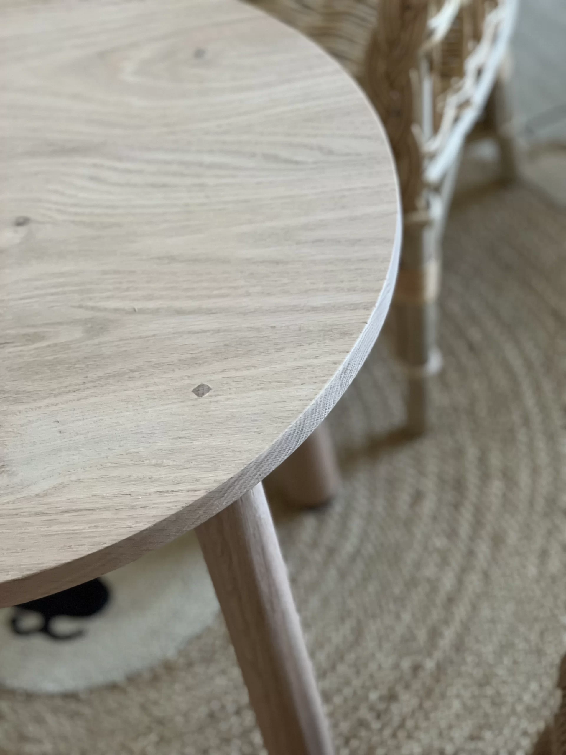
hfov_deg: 19.1
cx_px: 283
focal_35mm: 77
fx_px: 1679
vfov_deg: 25.3
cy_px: 378
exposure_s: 1/26
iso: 400
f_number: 2.8
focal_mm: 9
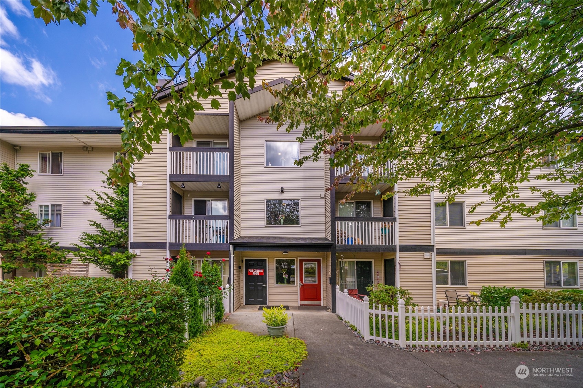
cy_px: 194
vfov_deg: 90.0
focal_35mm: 12
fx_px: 194
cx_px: 292
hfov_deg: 112.6
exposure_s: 1/250
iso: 125
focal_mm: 12
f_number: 7.1
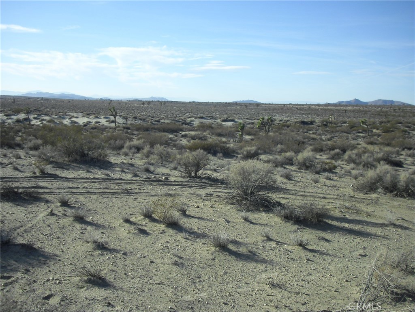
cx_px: 208
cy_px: 156
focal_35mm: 38
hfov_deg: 49.0
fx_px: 456
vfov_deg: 37.7
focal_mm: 6.2
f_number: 8
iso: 100
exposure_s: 1/200
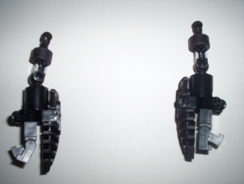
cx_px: 122
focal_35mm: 38
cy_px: 92
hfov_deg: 48.9
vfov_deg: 37.9
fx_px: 268
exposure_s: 1/60
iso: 140
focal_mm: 4.99
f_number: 4.5
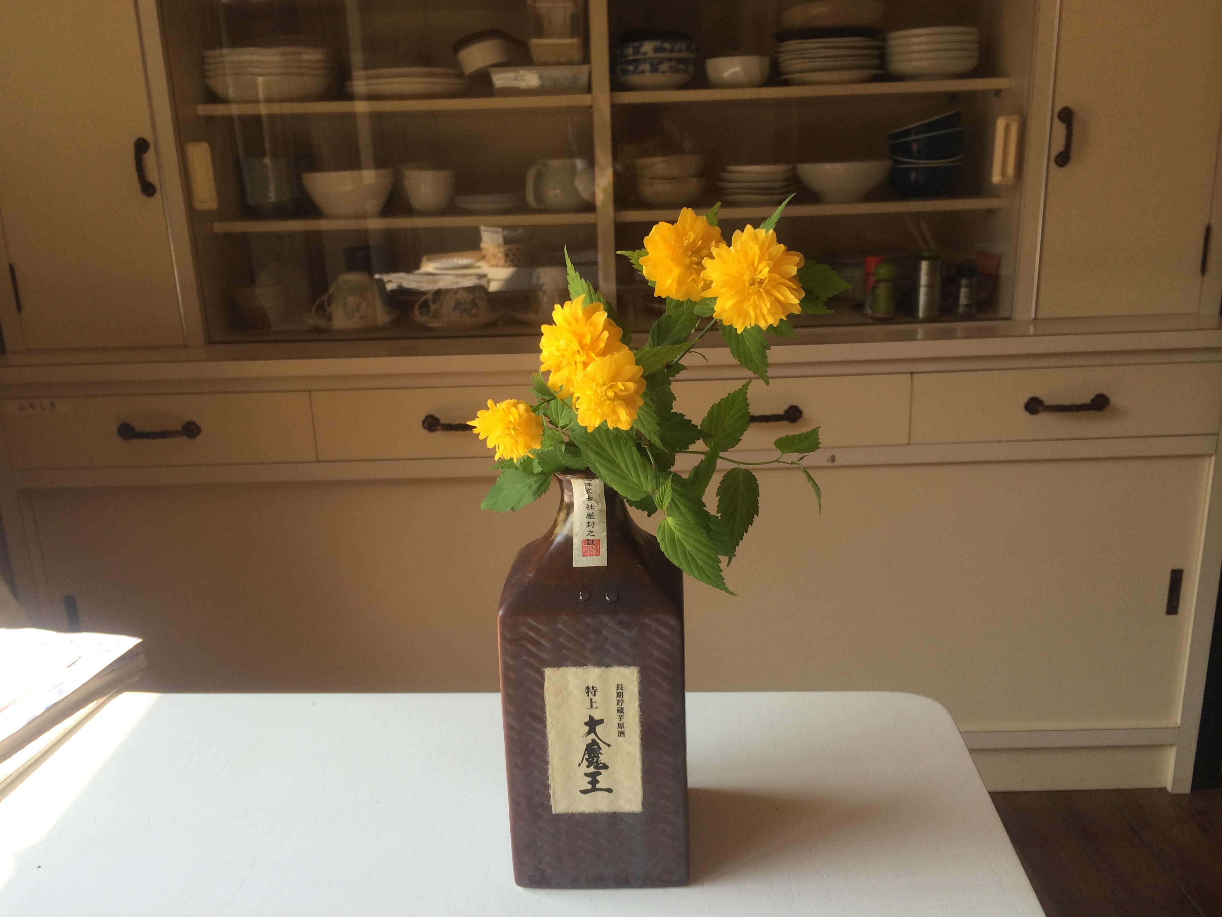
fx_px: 1059
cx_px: 611
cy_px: 458
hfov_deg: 60.0
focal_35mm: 30
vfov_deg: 46.8
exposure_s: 1/229
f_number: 2.2
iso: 32
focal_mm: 4.12
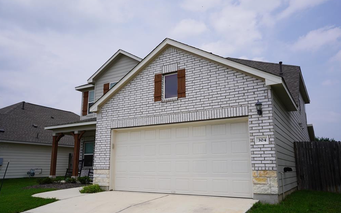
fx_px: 270
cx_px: 171
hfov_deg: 64.6
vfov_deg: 43.2
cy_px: 111
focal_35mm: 29
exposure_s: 1/1000
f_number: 5
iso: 100
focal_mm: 28
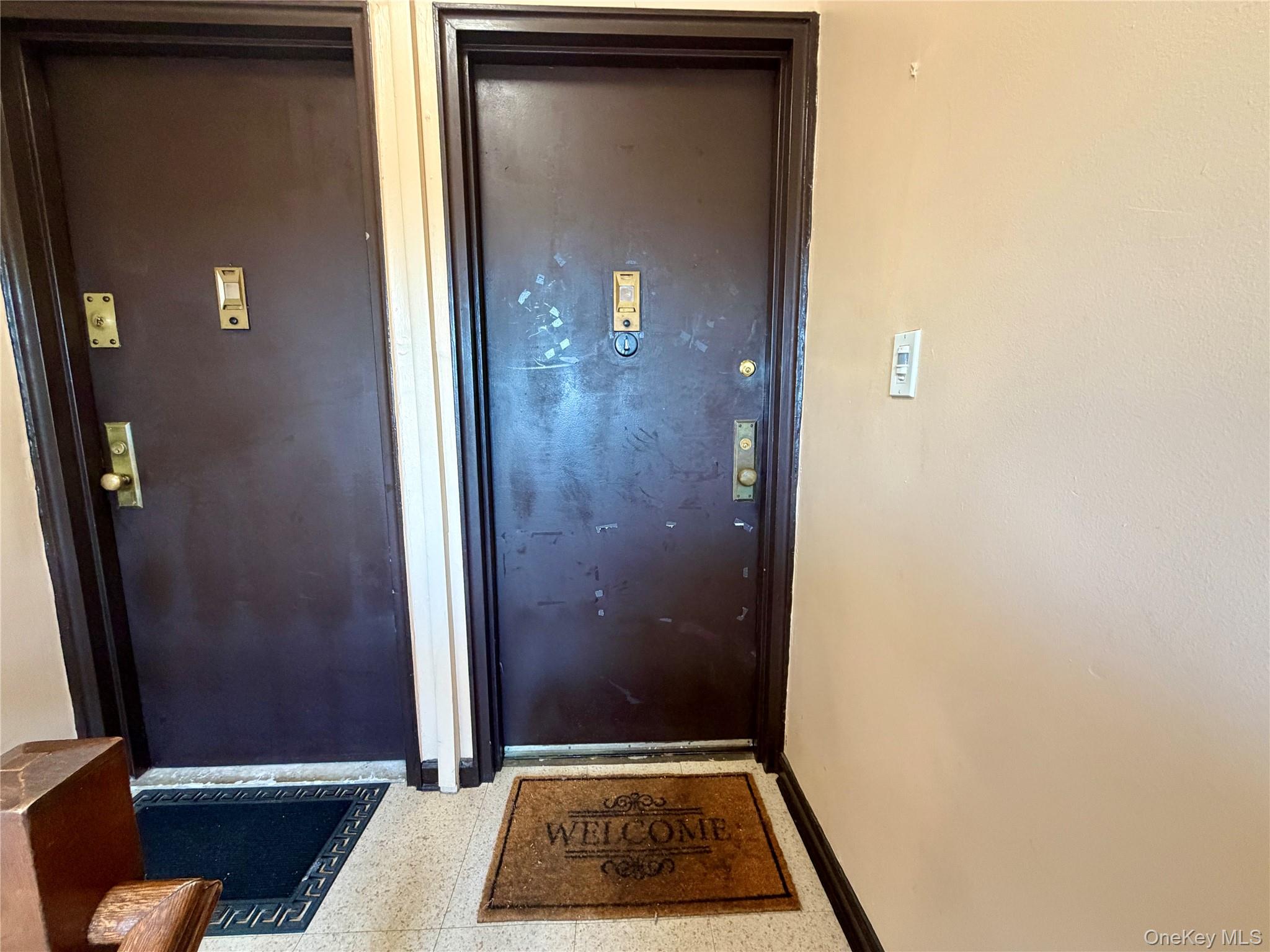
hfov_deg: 102.1
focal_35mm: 14
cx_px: 635
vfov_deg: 85.7
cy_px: 476
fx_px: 514
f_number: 2.2
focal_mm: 2.22
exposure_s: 1/60
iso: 400
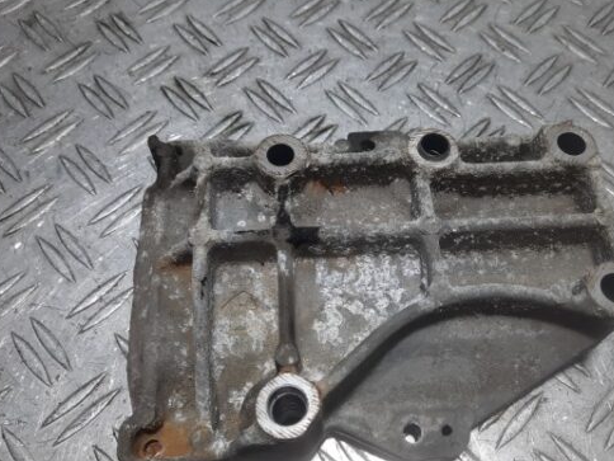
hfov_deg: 58.2
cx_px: 344
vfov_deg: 45.4
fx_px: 550
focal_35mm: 31
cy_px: 250
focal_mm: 4.6
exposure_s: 1/100
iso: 50
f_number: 2
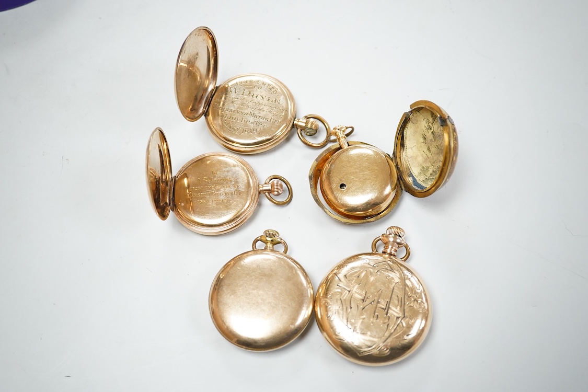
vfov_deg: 29.9
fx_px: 735
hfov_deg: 43.6
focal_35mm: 45
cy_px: 196
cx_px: 294
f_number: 5.6
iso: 3200
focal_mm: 30
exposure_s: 1/400
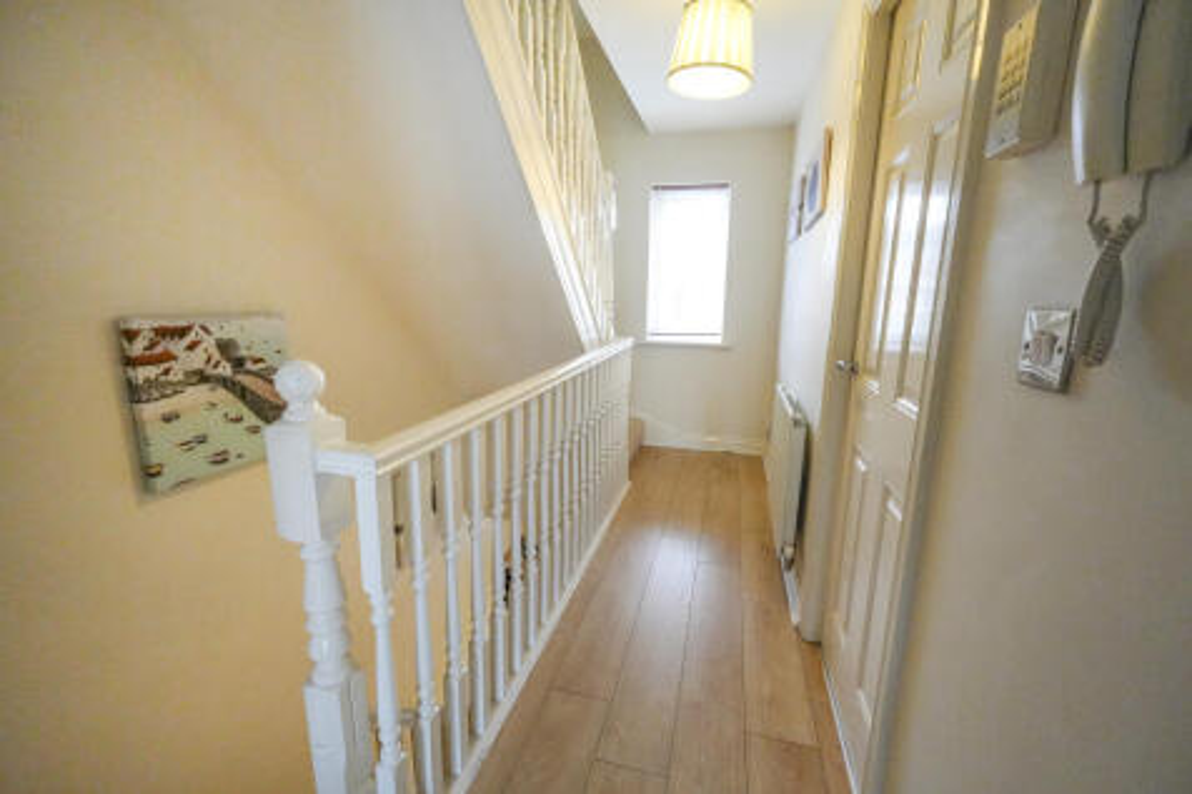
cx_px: 596
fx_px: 496
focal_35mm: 15
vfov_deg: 77.3
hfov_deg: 100.4
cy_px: 397
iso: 4000
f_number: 4
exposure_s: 1/160
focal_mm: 10
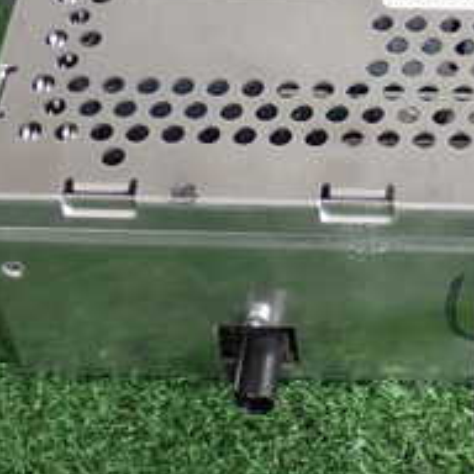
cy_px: 27
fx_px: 1751
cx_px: 494
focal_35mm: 113
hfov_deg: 15.1
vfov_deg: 15.2
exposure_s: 1/80
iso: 200
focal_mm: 7.31
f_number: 2.8
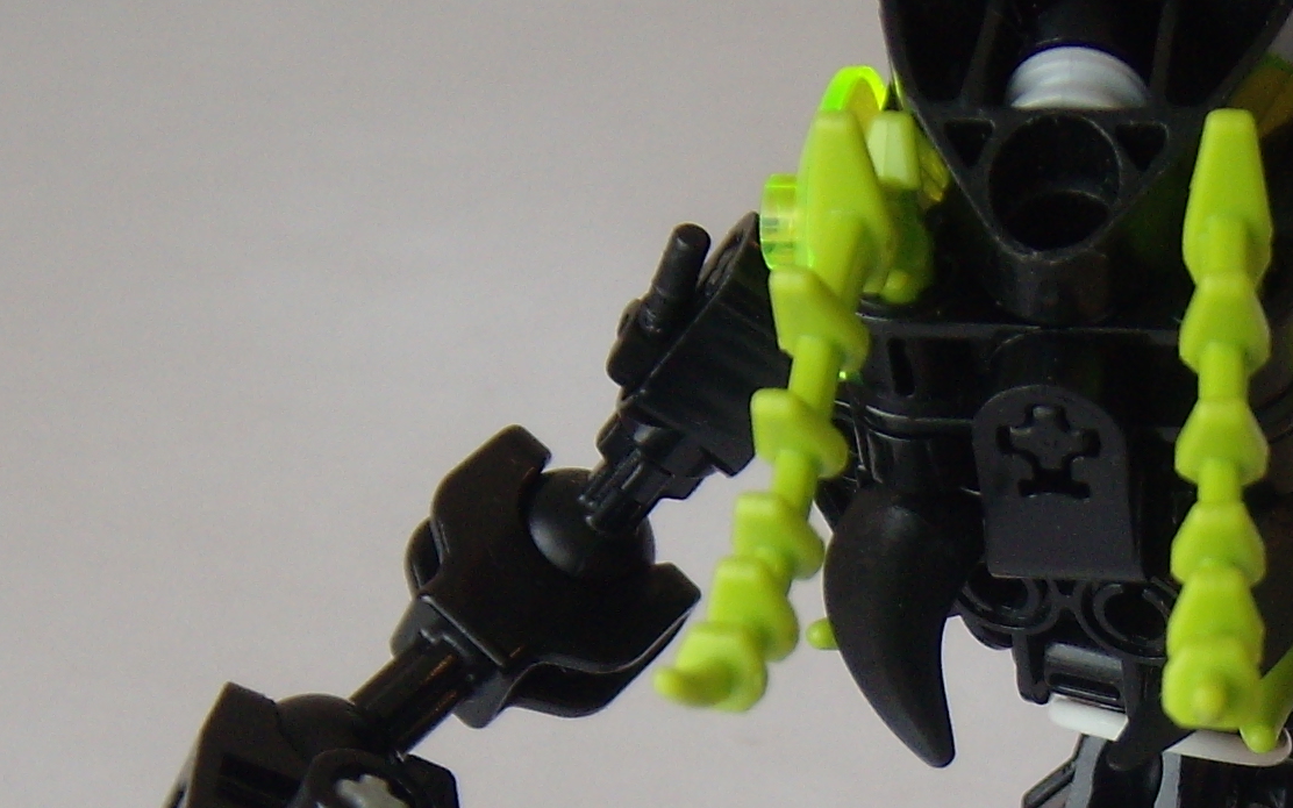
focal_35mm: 102
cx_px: 916
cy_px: 918
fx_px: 3594
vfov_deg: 12.6
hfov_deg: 20.3
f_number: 3.5
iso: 64
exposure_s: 1/82.6
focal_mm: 6.4
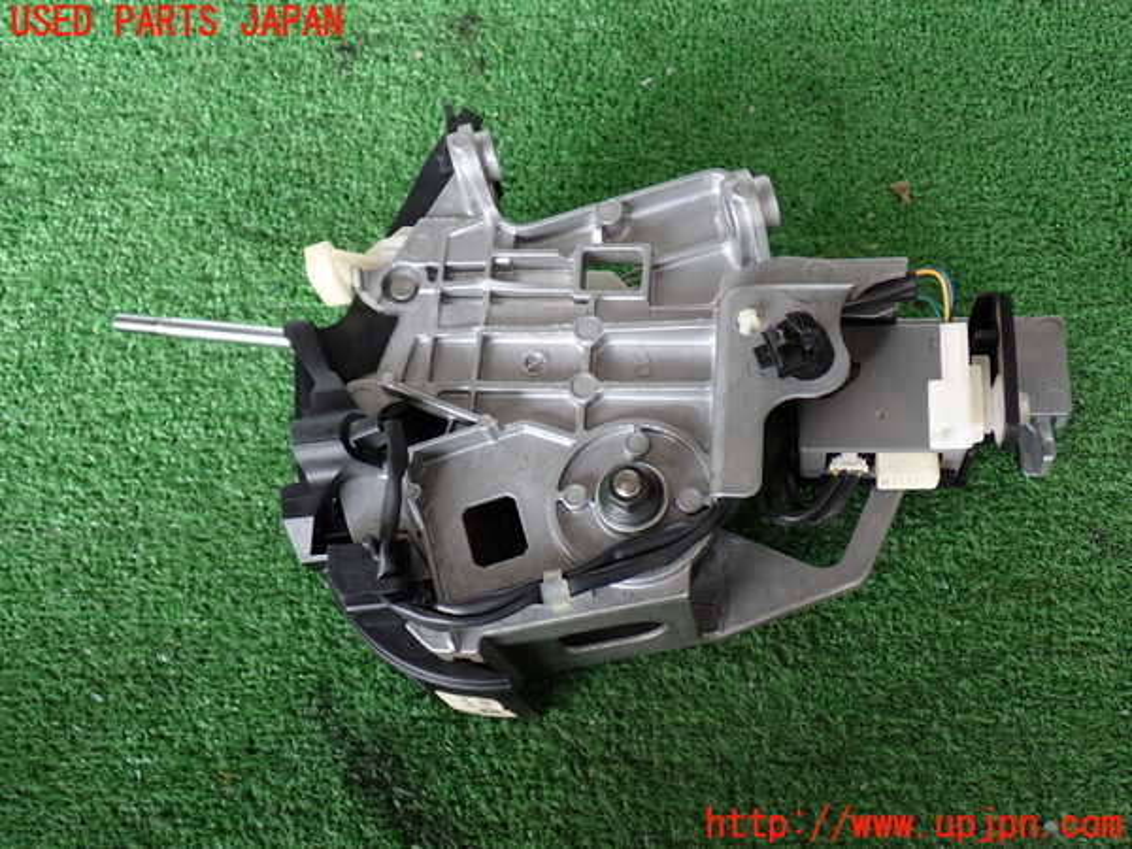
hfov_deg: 49.0
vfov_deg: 37.7
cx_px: 566
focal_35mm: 38
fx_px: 1243
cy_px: 424
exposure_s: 1/40
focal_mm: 6.83
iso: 200
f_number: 2.7
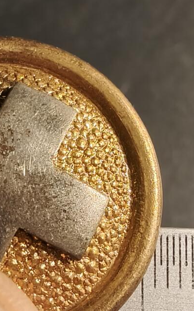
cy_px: 217
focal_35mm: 69
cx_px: -4
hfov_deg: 18.3
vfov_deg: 29.5
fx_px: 584
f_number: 2
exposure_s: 1/74.1
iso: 250
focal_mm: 2.32
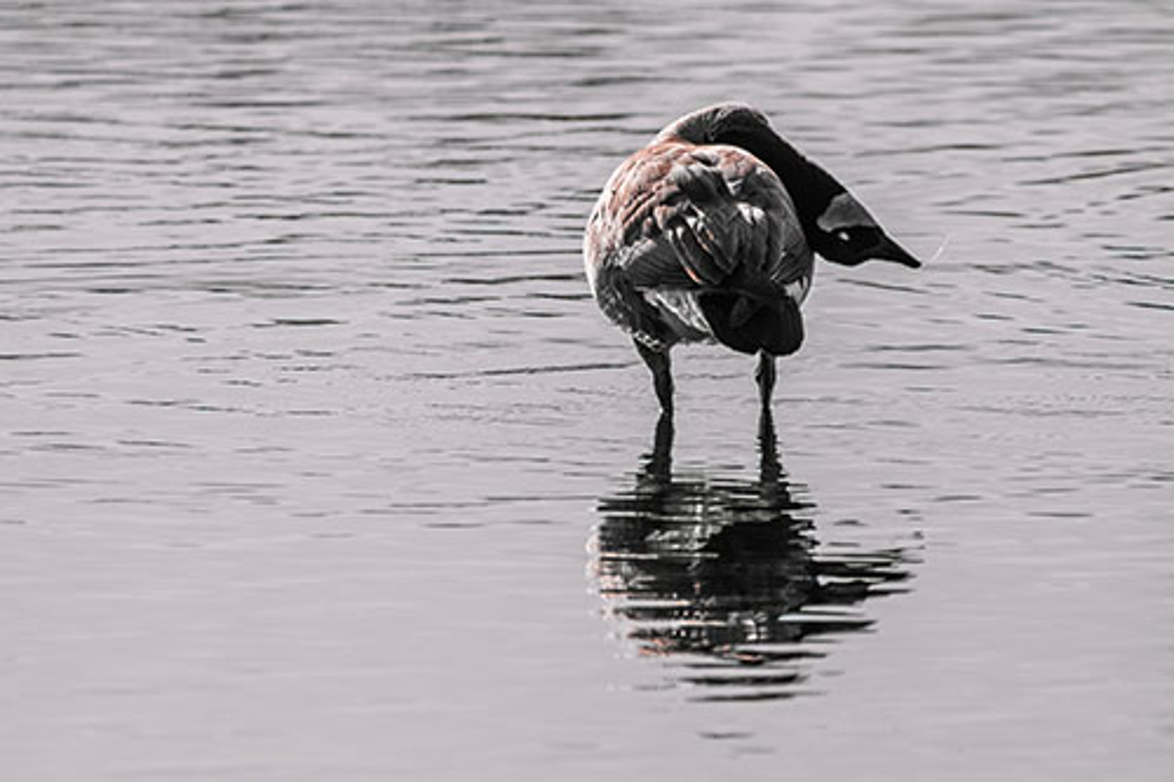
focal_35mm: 700
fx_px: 22819
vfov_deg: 2.0
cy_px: 391
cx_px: 587
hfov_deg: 2.9
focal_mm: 700
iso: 1250
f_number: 11
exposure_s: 1/2000
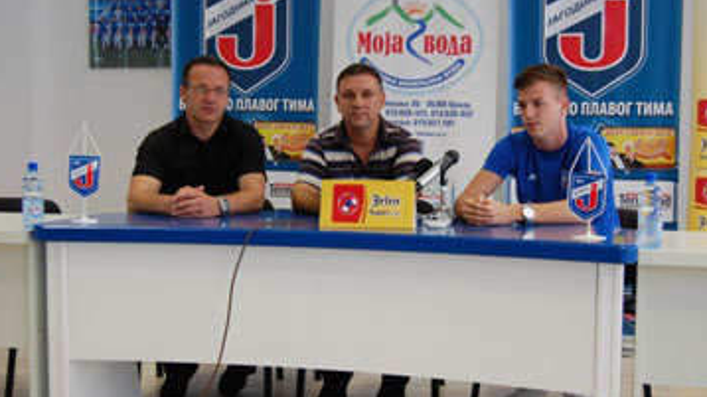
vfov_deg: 22.4
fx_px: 1004
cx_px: 363
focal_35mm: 54
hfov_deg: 38.8
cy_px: 189
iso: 400
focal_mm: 31
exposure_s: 1/80
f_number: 4.5
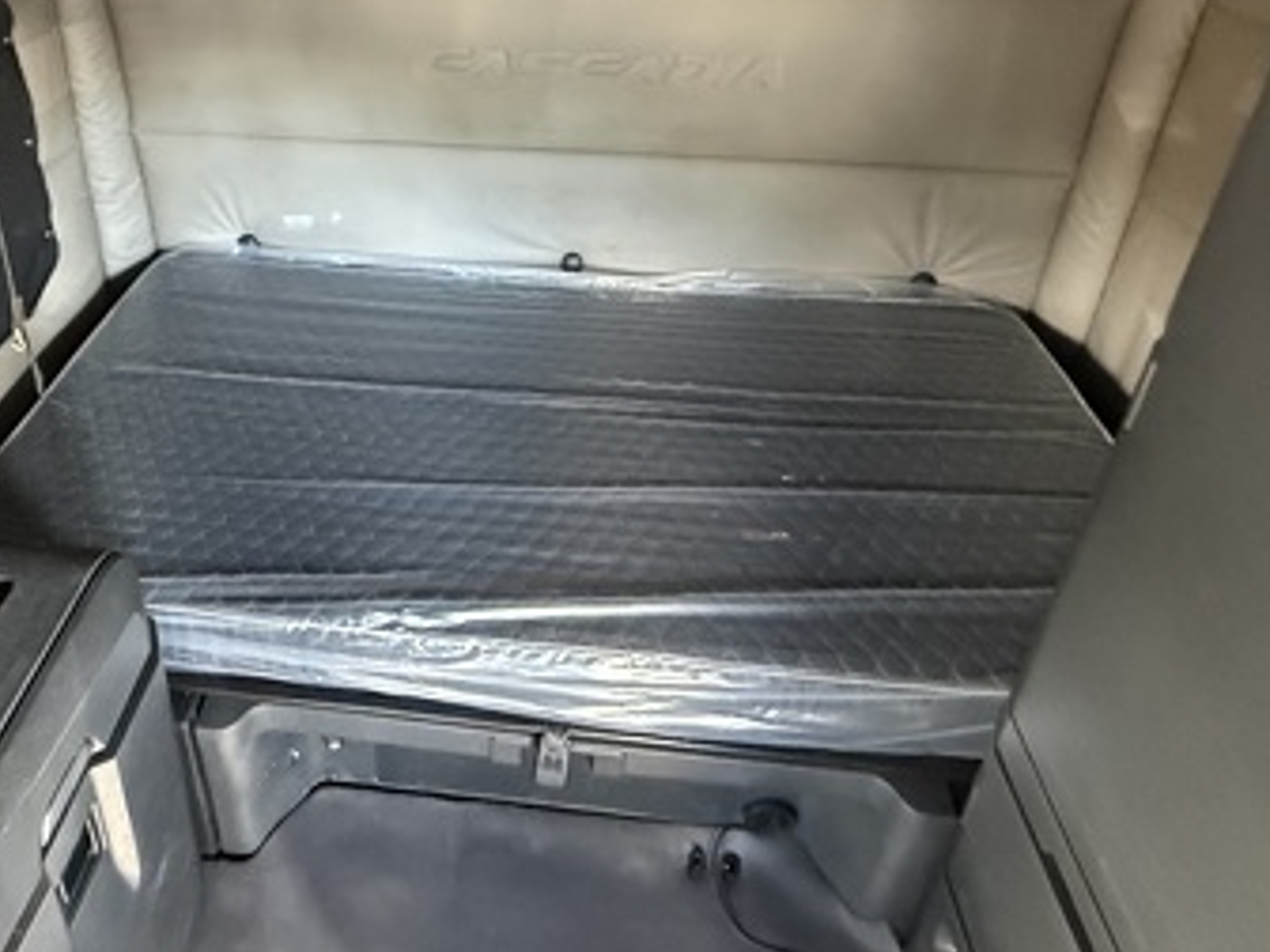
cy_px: 193
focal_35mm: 25
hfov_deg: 68.4
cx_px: 480
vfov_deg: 51.5
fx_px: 917
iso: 1000
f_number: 2.2
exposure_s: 1/60
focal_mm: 2.22
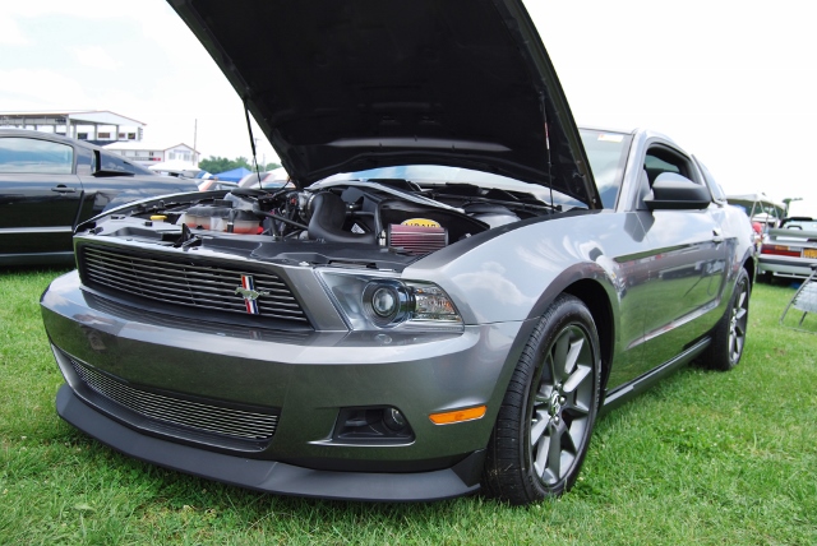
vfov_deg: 38.4
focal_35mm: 34
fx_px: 784
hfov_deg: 55.1
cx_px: 408
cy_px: 273
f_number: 6.3
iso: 100
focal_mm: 23
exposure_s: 1/160
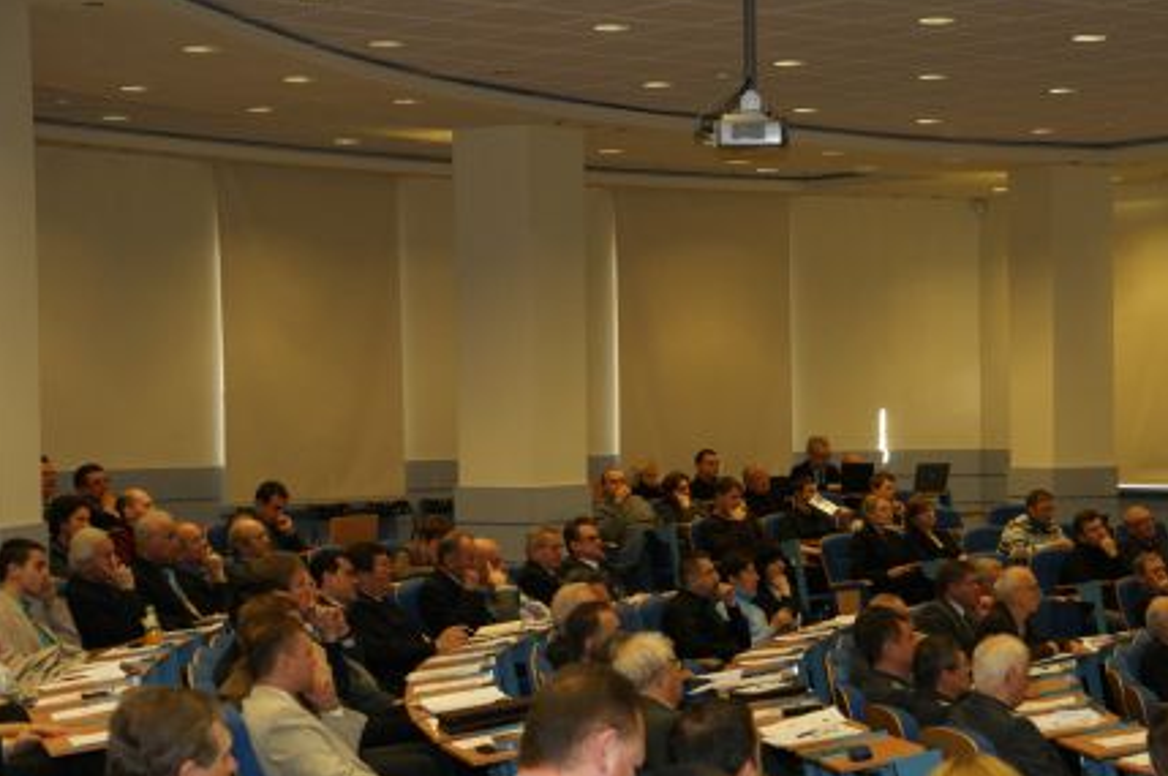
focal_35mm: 84
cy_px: 516
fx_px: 2722
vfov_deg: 16.2
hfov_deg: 24.1
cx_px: 768
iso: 400
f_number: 5.6
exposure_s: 1/60
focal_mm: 40
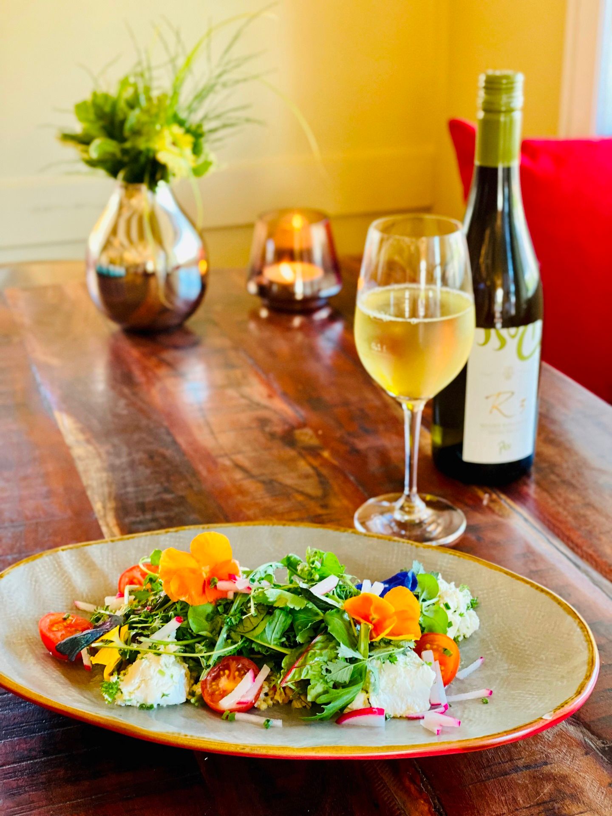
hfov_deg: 28.0
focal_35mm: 52
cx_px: 306
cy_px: 408
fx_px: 1226
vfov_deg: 36.8
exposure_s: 1/96
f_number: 2
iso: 250
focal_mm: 6
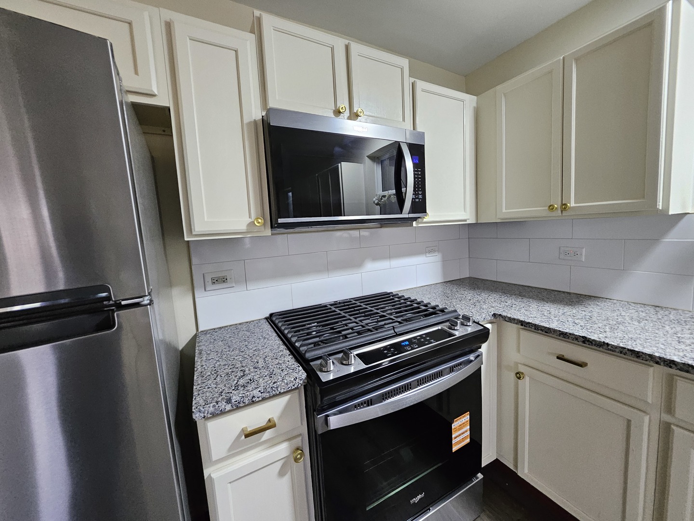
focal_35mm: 13
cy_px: 260
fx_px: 261
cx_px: 347
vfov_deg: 89.9
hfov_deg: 106.2
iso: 320
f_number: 2.2
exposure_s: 1/30
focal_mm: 1.7
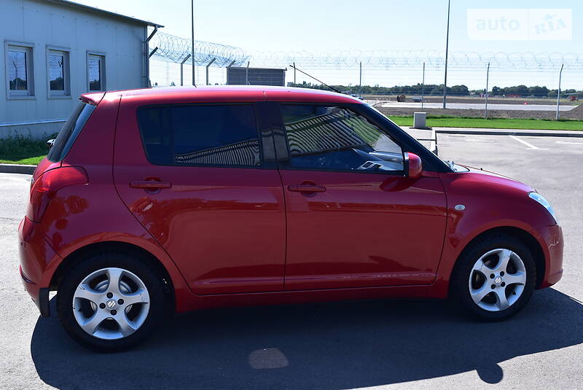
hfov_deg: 47.9
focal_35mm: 40
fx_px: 656
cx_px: 292
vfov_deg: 33.1
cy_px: 195
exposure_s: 1/320
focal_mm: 27
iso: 200
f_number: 7.1
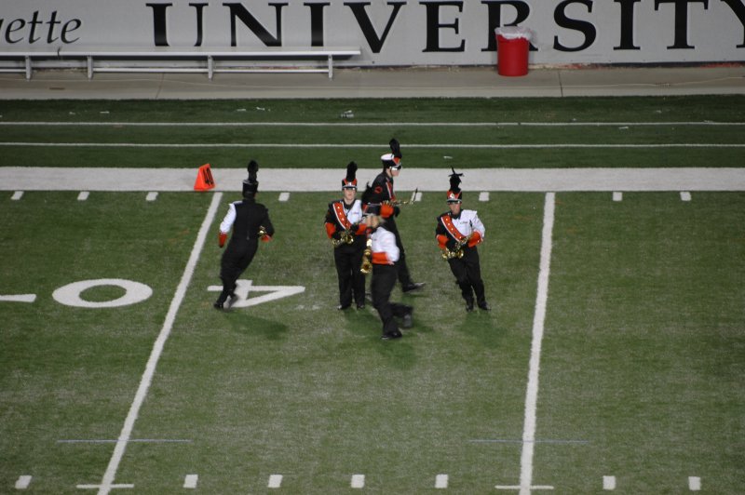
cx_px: 372
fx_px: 6203
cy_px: 248
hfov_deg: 6.9
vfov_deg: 4.6
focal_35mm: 300
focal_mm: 200
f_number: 2.8
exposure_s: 1/60
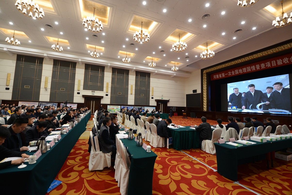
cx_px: 146
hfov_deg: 104.2
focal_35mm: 14
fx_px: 114
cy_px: 98
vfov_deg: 81.3
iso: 800
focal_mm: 14
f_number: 4.5
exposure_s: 1/80
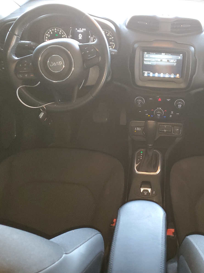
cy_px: 137
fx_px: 275
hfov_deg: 39.5
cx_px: 154
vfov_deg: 52.6
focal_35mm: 35
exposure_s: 1/60.2
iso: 376
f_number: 1.5
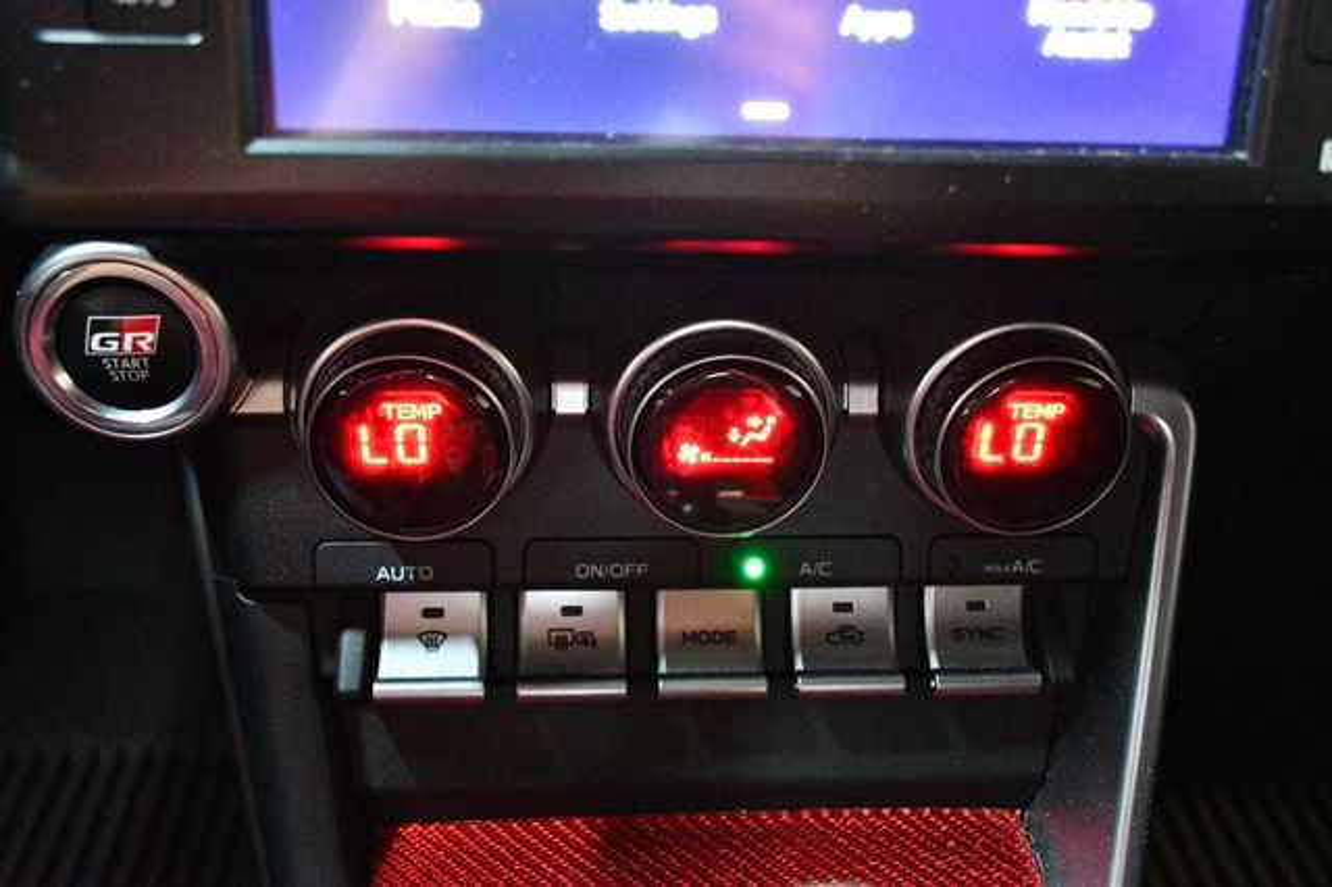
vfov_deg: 39.9
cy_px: 444
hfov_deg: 57.2
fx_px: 1220
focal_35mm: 33
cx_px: 666
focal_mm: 22
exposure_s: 1/25
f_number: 3.8
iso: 12800
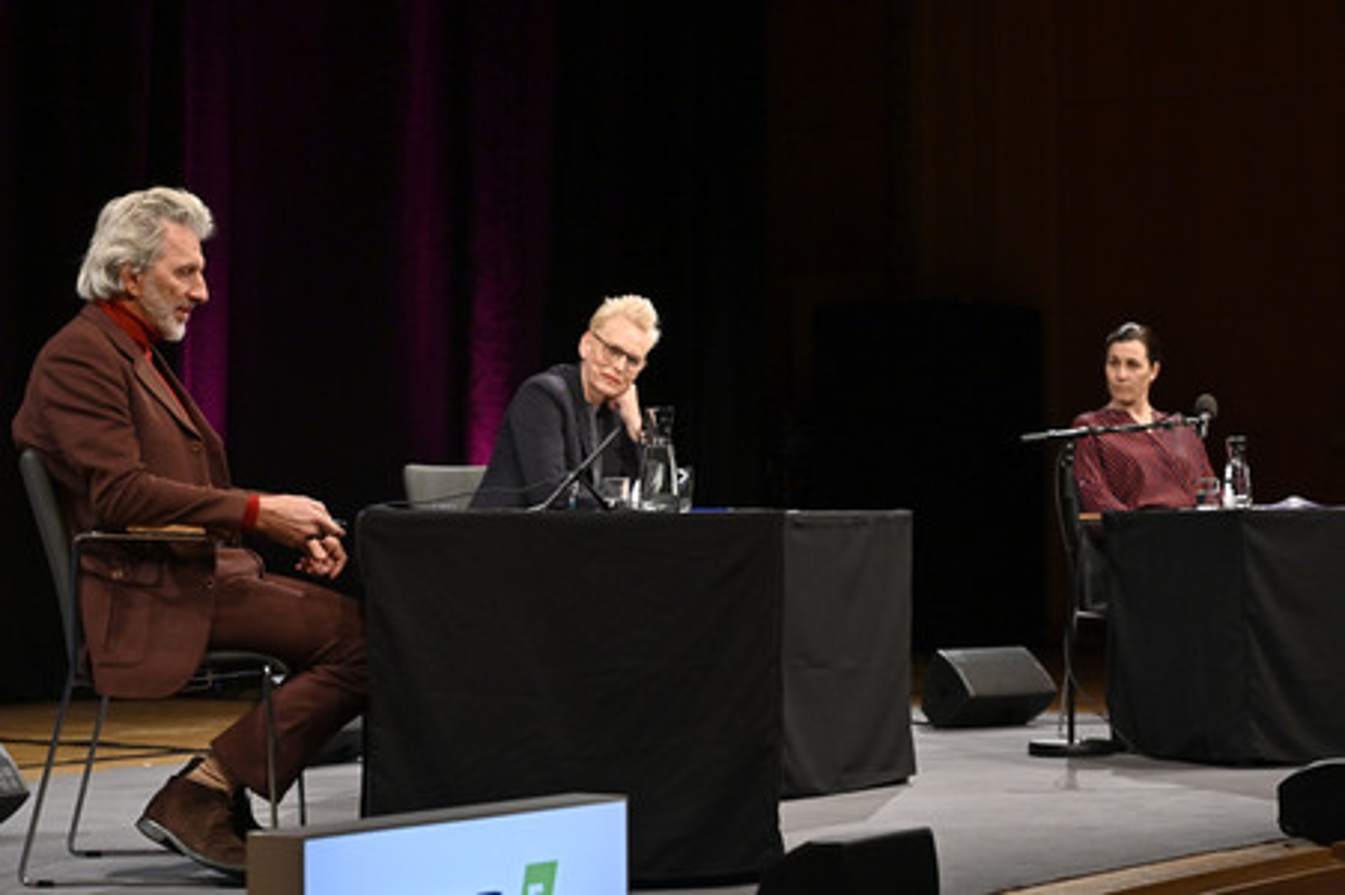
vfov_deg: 19.4
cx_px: 672
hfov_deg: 28.9
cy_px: 448
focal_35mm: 70
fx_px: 2613
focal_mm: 70
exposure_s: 1/400
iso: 2500
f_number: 4.5
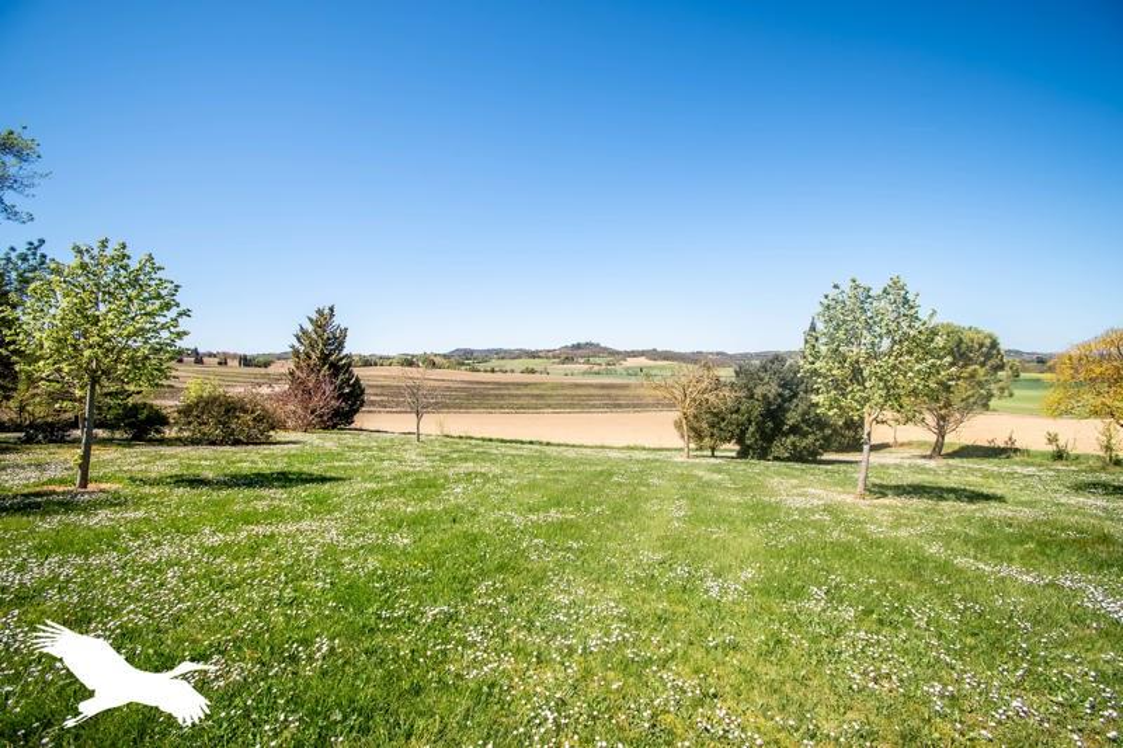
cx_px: 562
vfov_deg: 77.3
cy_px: 374
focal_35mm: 15
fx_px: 468
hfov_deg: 100.4
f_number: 5.6
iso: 100
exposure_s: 1/400
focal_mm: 10
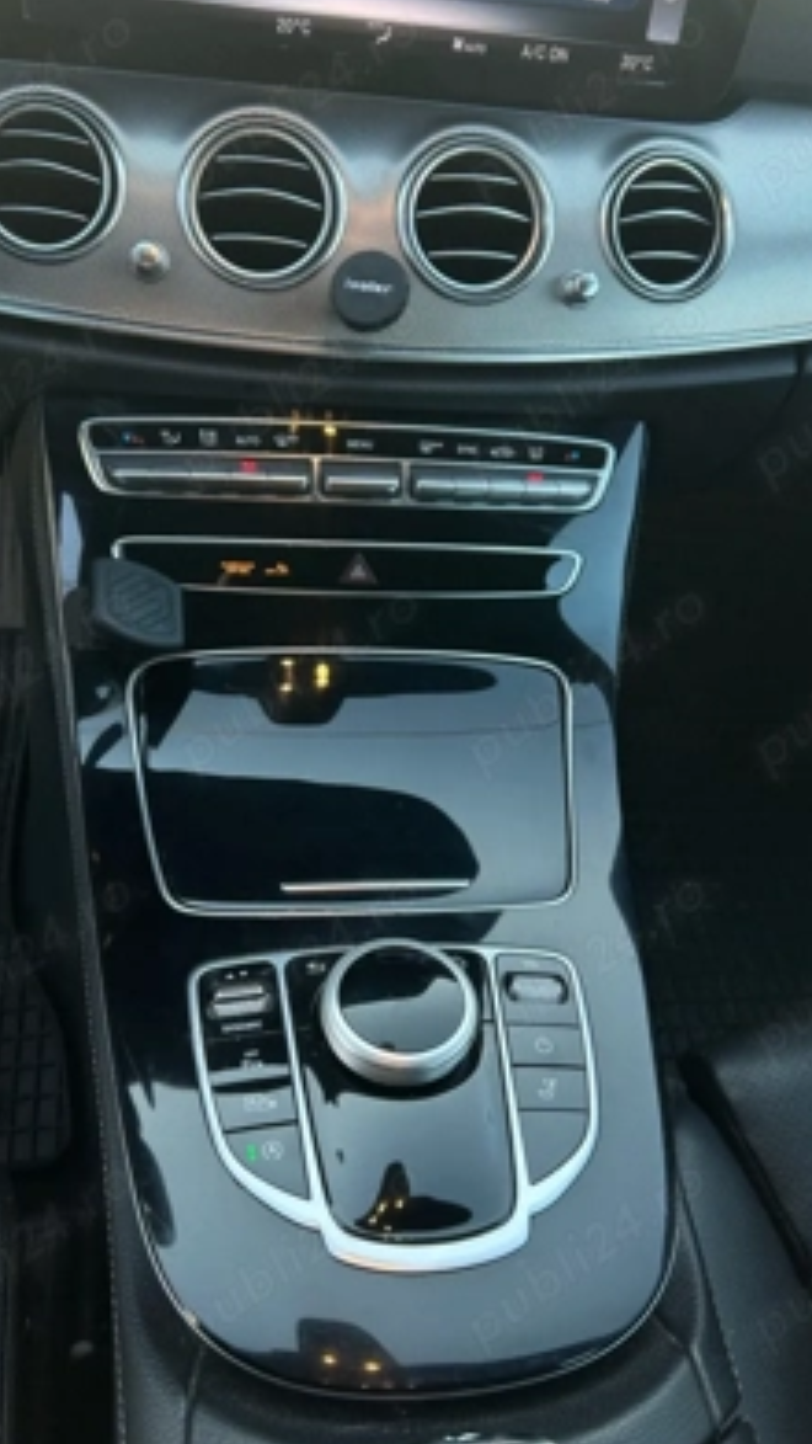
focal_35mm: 29
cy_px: 724
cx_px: 373
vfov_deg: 66.1
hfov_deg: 40.2
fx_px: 1110
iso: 32
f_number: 1.5
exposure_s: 1/121
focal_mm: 5.7
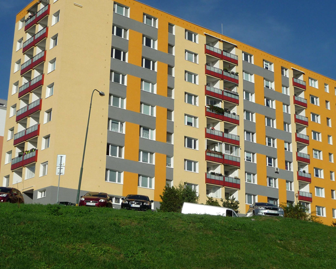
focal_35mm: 58
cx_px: 181
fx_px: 577
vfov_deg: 26.2
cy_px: 125
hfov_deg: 32.5
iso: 100
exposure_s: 1/400
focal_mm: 6
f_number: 9
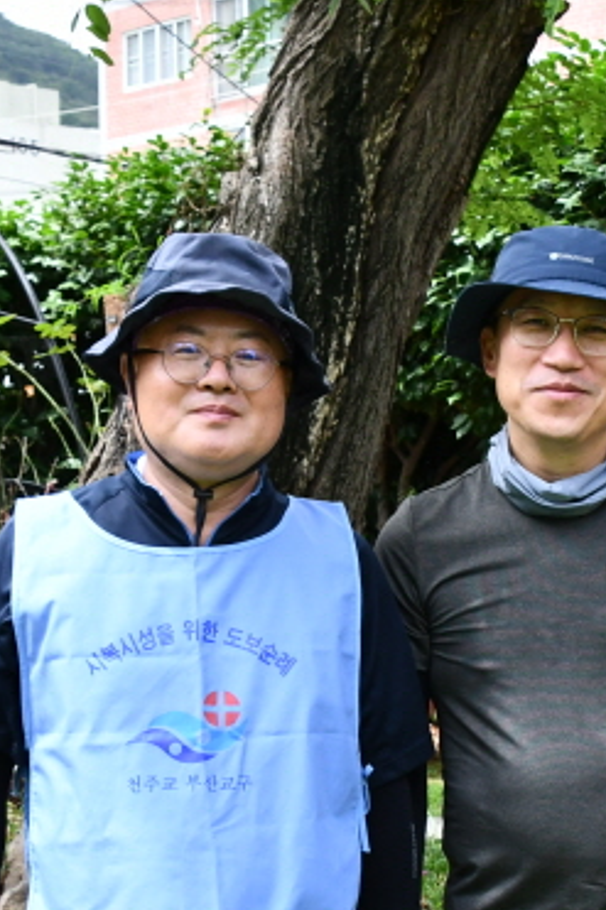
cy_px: 564
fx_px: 1921
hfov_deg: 17.8
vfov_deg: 26.6
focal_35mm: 76
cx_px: 466
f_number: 10
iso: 800
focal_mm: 18
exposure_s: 1/400
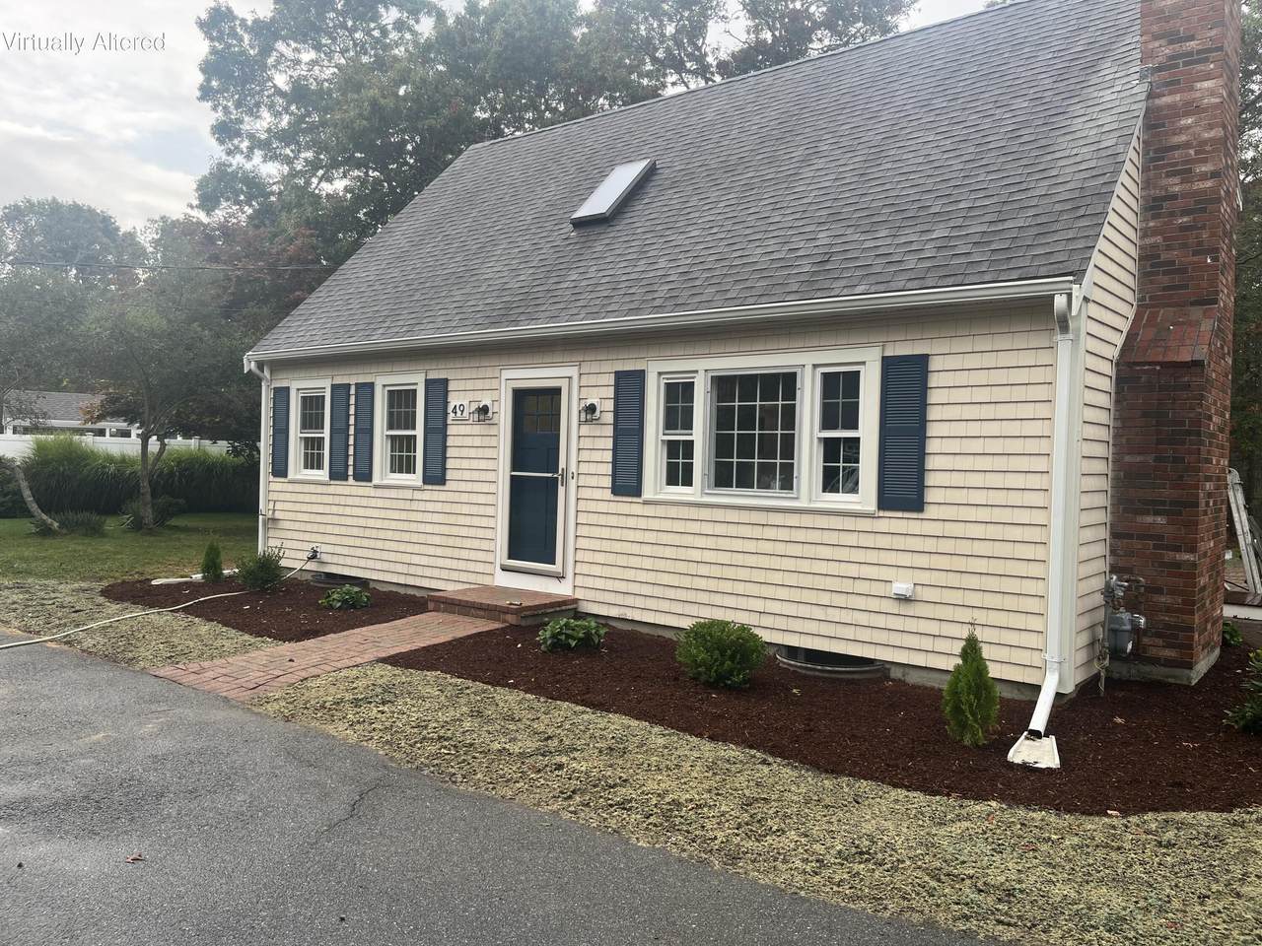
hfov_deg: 67.3
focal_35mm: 26
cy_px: 473
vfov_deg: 53.1
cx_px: 631
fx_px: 948
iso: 40
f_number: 1.6
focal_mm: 5.1
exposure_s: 1/229
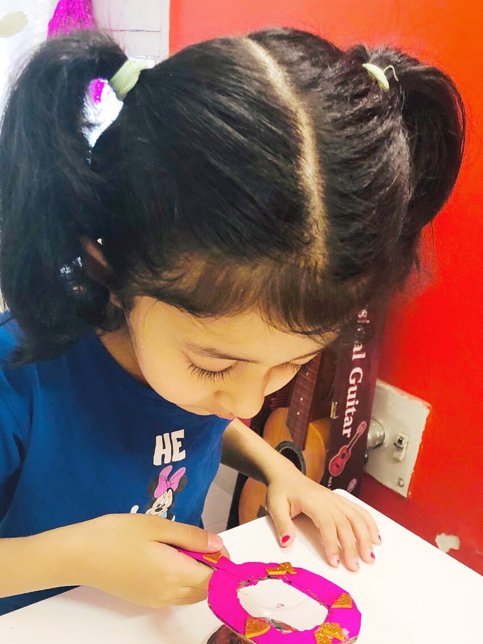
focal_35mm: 38
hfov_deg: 37.7
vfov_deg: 48.4
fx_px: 707
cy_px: 416
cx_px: 214
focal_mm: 3.99
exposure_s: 1/17
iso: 80
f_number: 1.8
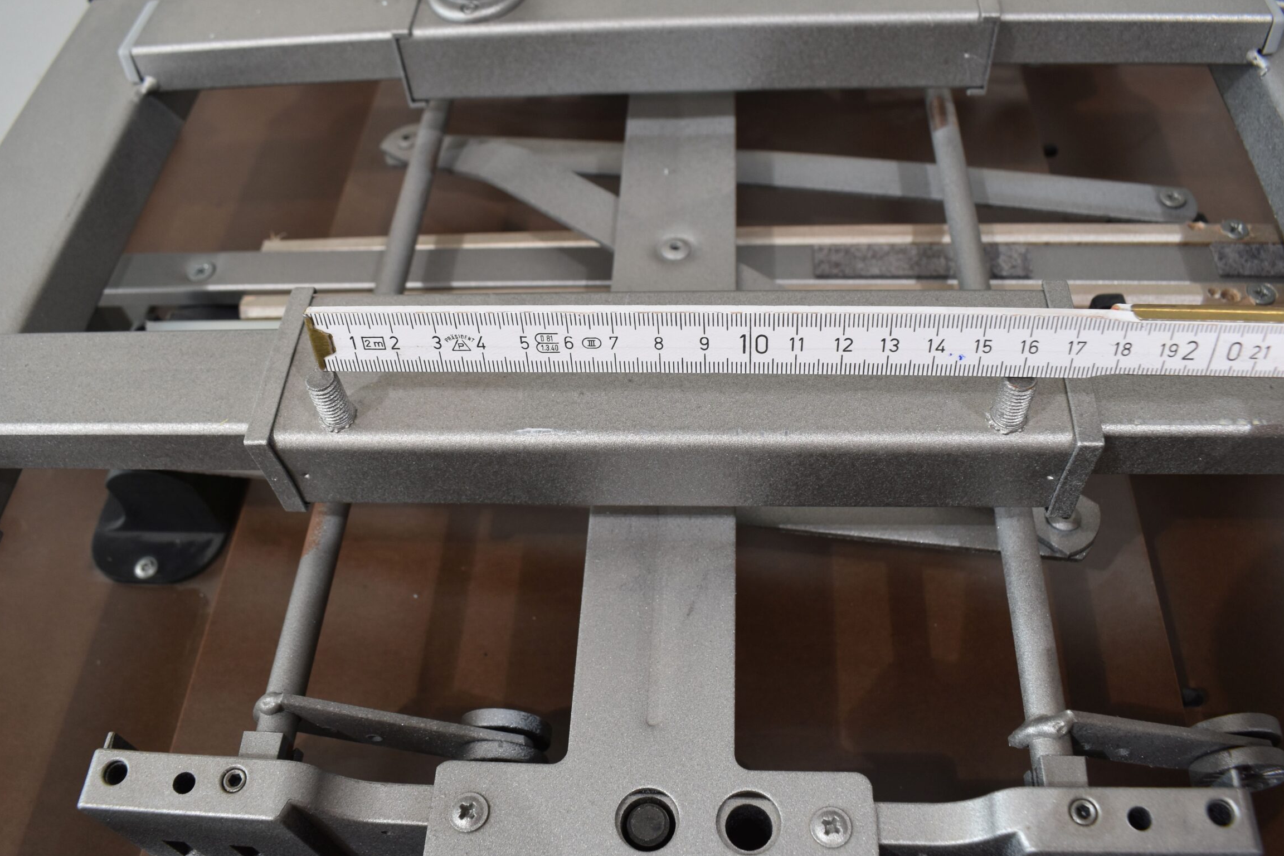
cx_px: 639
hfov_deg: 61.9
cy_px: 446
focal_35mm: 30
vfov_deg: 43.6
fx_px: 1070
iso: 400
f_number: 6.3
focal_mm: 18
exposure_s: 1/60
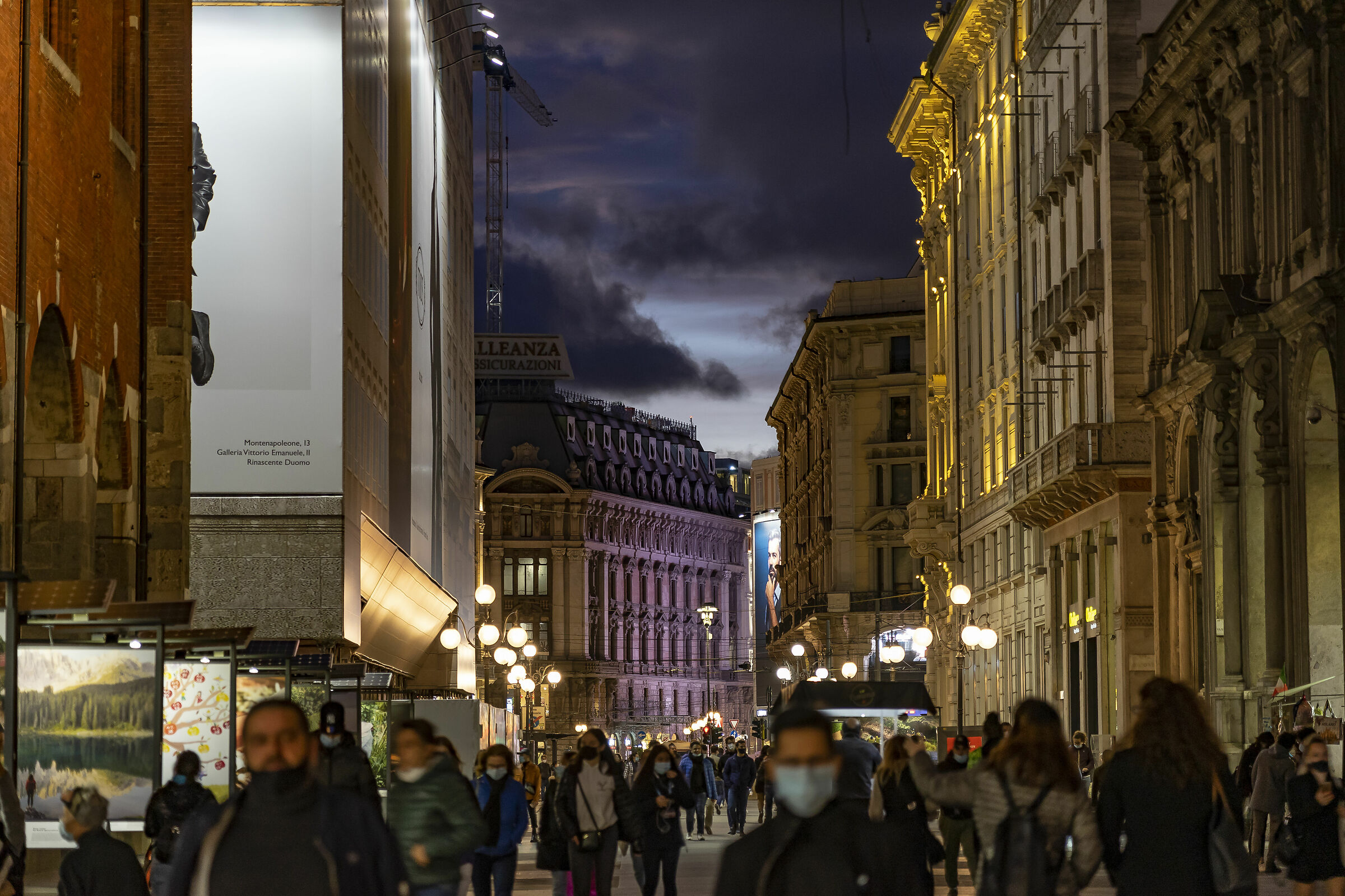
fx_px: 3923
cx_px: 672
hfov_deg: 19.5
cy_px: 448
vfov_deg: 13.0
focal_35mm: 105
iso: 640
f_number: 4
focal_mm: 105
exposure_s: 1/15
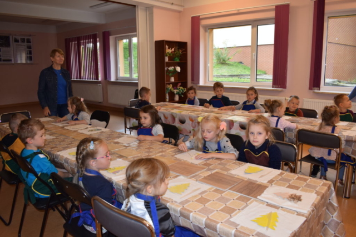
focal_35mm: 27
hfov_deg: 67.4
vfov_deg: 48.0
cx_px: 178
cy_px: 118
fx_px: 267
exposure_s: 1/125
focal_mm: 18
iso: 560
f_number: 5.6
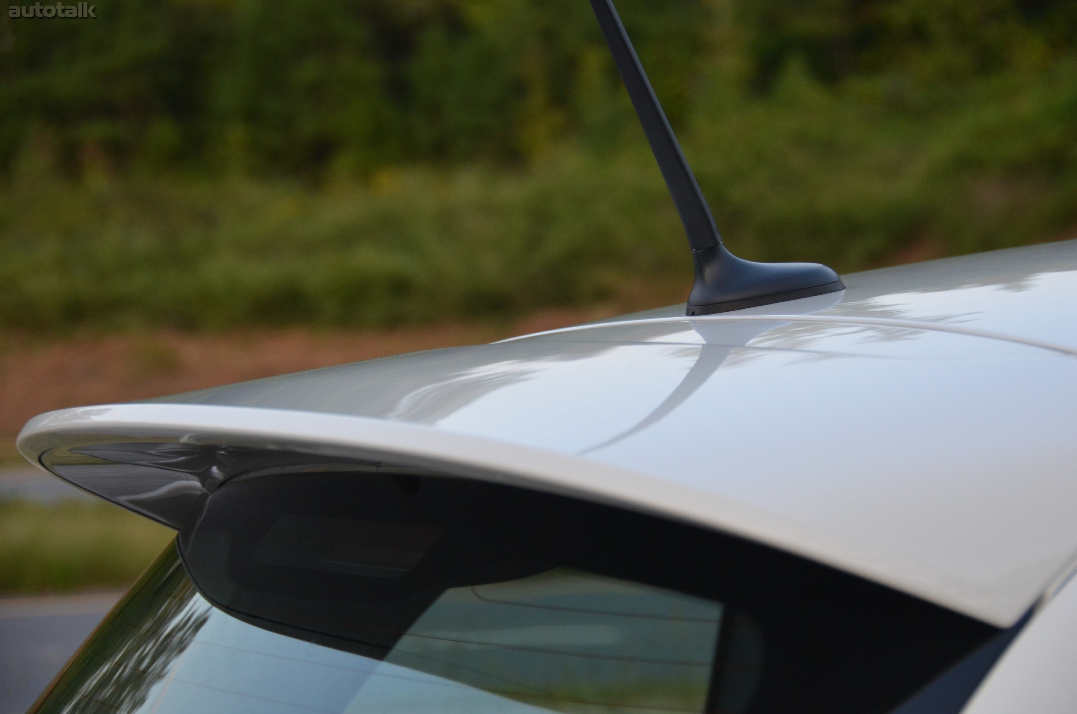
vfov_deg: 12.1
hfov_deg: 18.2
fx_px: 3359
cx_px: 538
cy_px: 357
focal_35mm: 112
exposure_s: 1/500
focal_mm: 75
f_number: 5
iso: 900
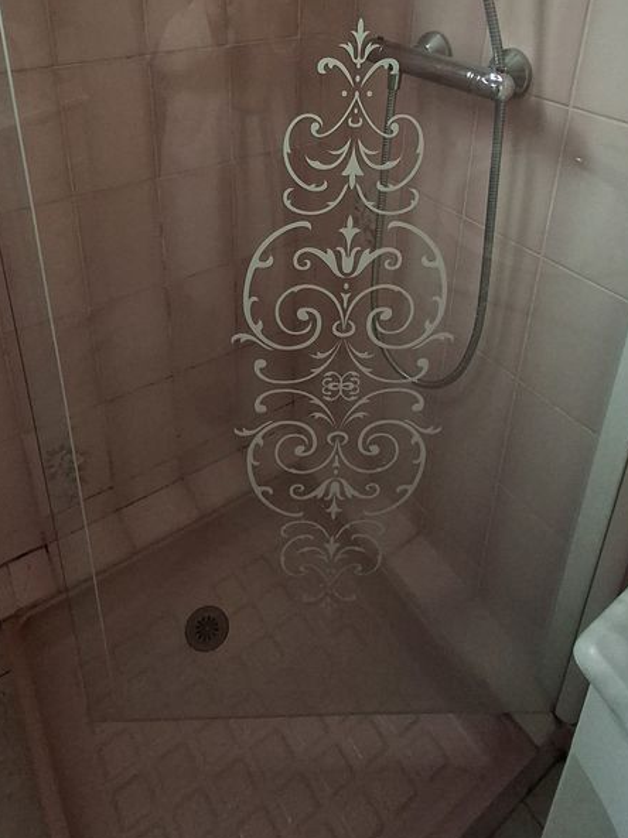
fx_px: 654
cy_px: 174
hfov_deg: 51.3
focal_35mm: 27
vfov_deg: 60.4
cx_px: 296
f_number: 2.2
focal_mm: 1.64
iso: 200
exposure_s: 1/33
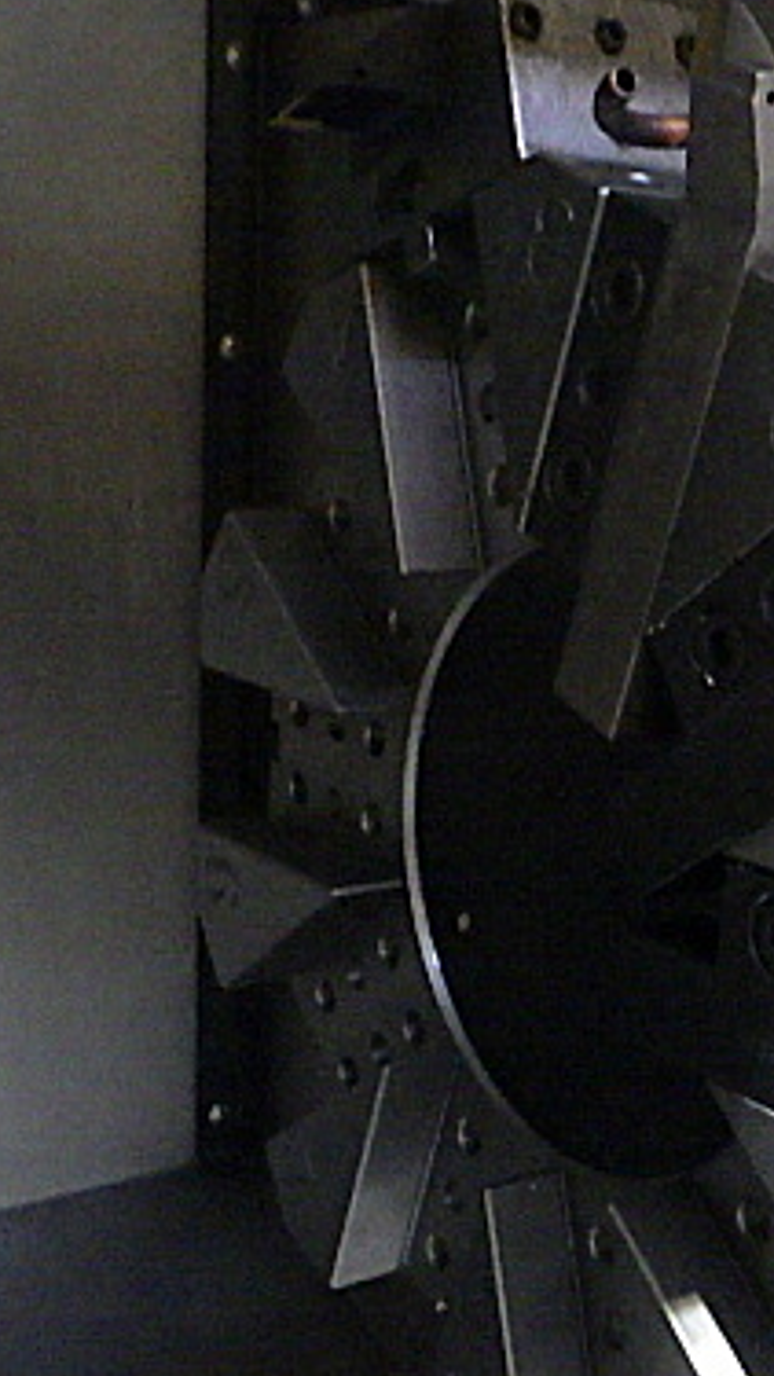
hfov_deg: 22.7
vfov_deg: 39.8
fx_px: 1897
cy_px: 793
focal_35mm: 52
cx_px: 624
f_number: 3.5
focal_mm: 5
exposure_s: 1/8
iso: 1600
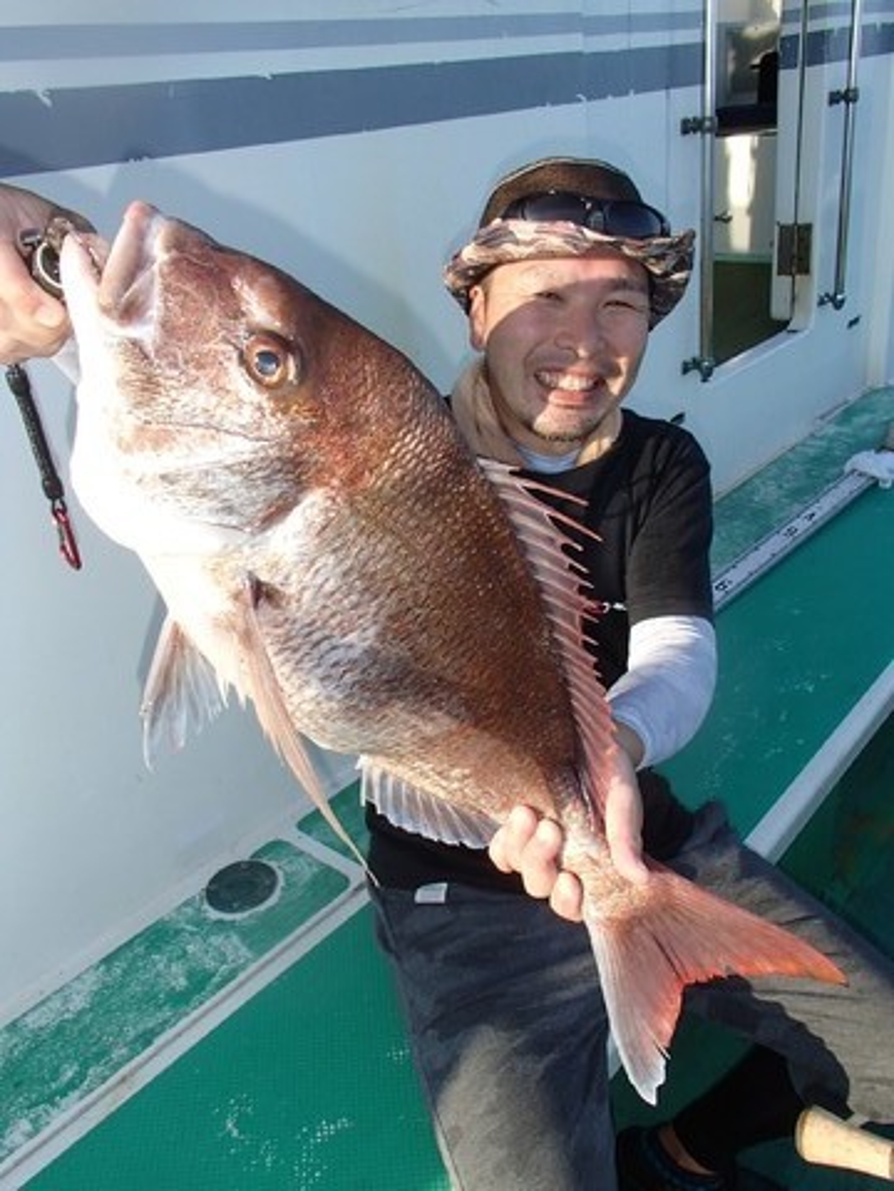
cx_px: 447
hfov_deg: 49.7
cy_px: 596
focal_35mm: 28
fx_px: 964
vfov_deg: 63.4
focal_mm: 5
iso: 100
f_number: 3.9
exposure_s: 1/400
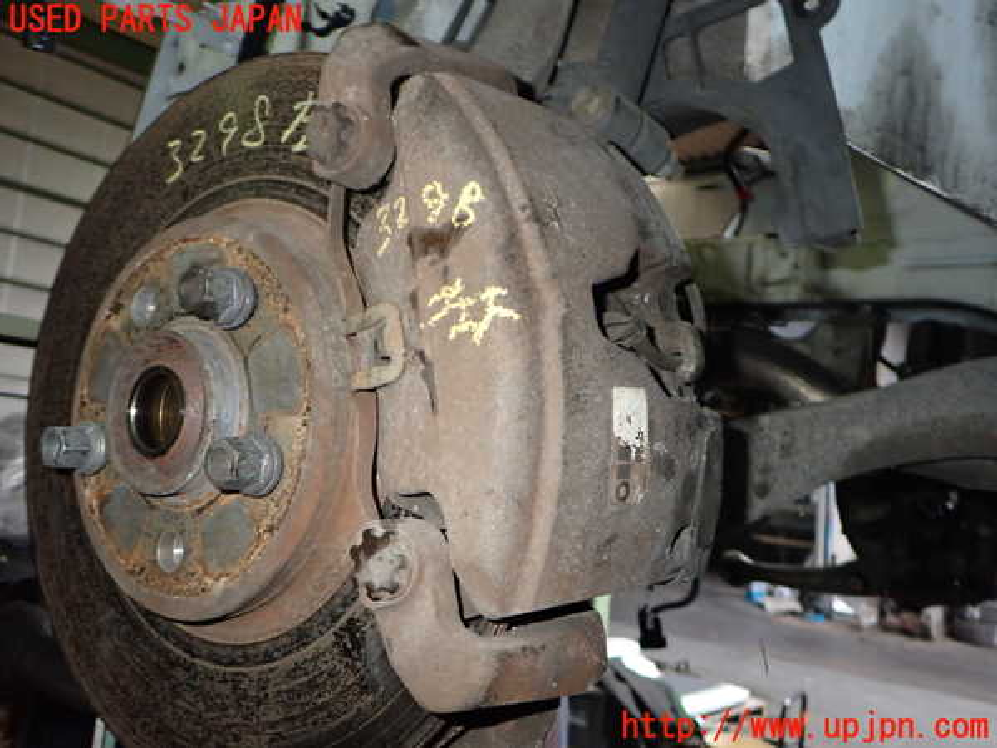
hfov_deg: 60.0
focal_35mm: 30
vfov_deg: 46.8
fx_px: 864
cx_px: 498
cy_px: 374
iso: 500
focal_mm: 5.4
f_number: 6.3
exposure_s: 1/30
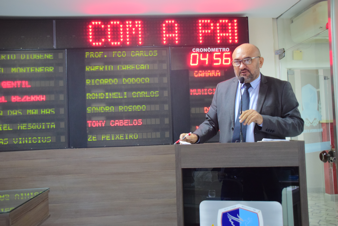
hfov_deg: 12.5
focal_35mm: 165
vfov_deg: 8.3
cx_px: 169
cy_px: 113
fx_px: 1549
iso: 1600
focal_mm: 110
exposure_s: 1/80
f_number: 6.3
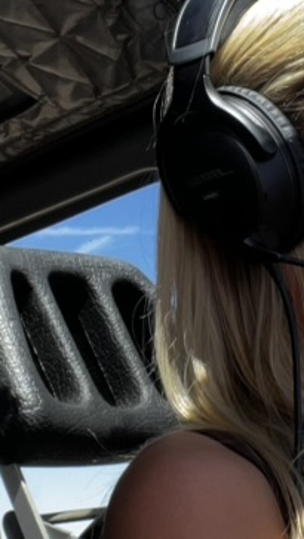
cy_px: 178
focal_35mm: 92
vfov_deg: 23.1
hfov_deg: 13.2
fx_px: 1317
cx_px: 163
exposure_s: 1/338
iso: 32
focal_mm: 2.71
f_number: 2.2
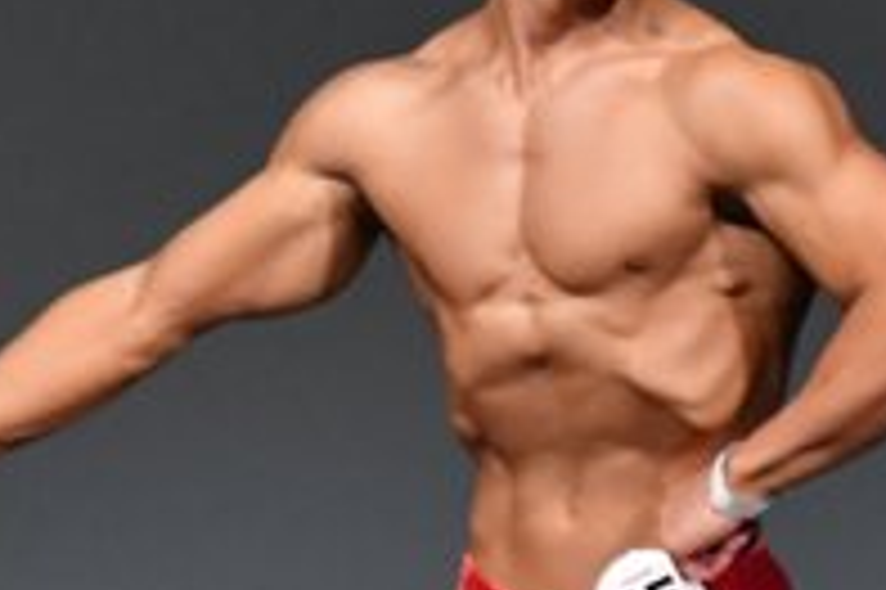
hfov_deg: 1.4
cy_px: 631
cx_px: 425
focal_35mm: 1472
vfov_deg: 0.9
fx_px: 36196
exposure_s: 1/400
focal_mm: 250
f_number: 5.6
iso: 4000
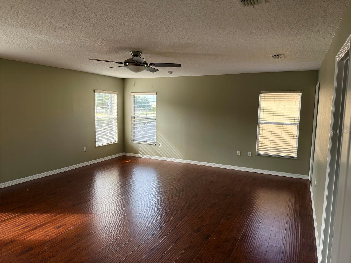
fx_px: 243
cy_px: 132
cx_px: 176
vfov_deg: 56.8
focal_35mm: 24
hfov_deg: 71.6
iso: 100
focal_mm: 6.76
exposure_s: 1/353
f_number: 1.78
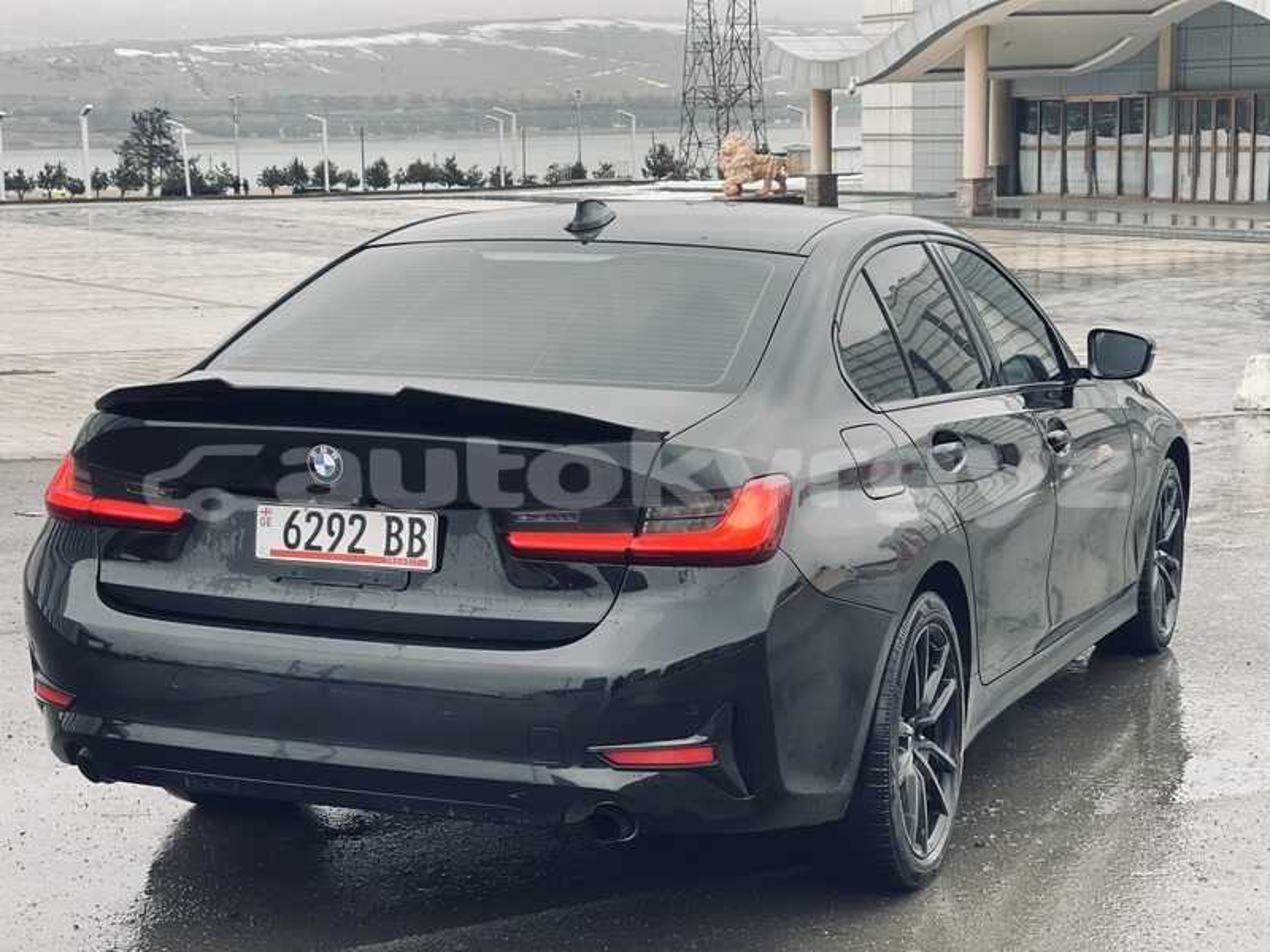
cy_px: 476
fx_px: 2348
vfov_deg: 22.9
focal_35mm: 64
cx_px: 635
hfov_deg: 30.3
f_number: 2.2
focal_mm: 7.5
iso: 40
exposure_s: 1/121
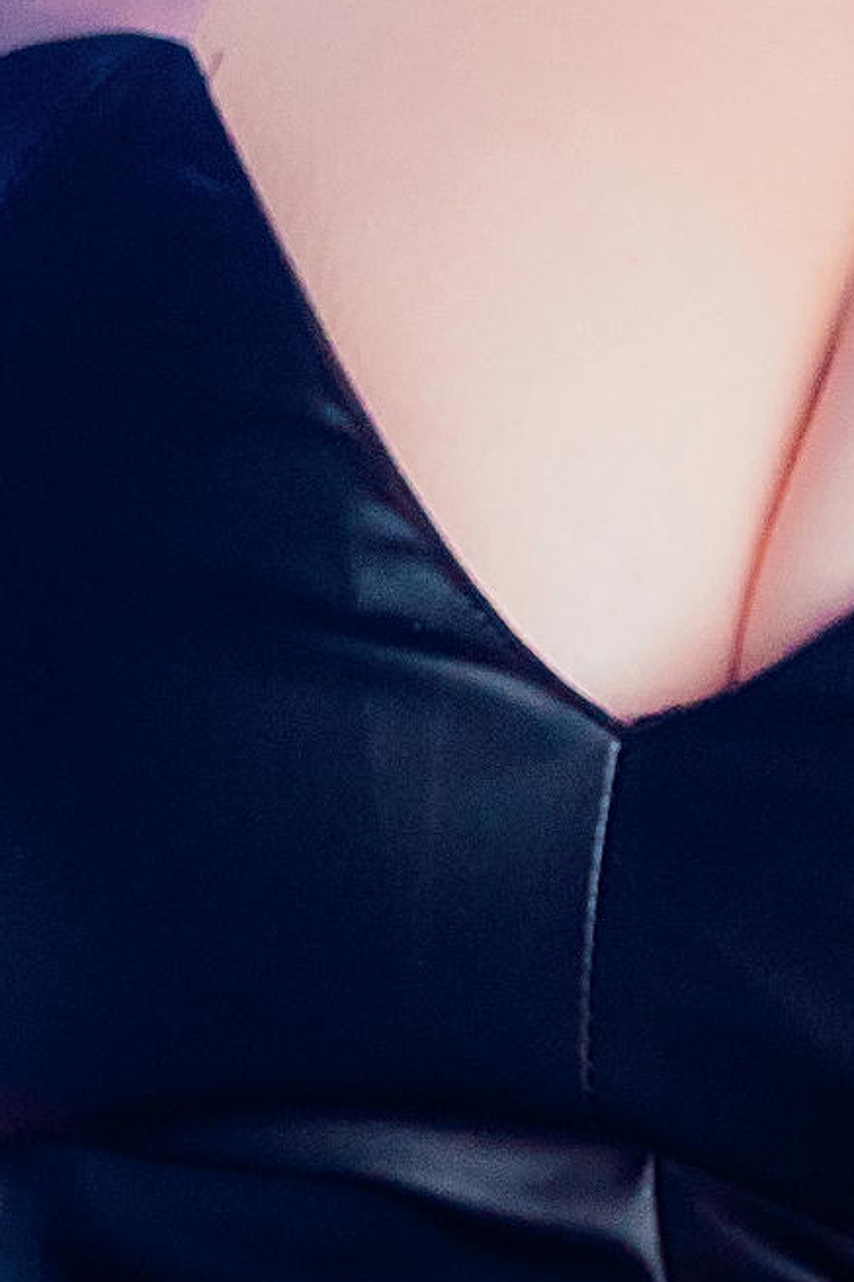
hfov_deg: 3.5
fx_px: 13813
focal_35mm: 388
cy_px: 563
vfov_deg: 5.3
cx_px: 336
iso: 1600
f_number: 7.1
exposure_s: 1/80
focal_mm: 64
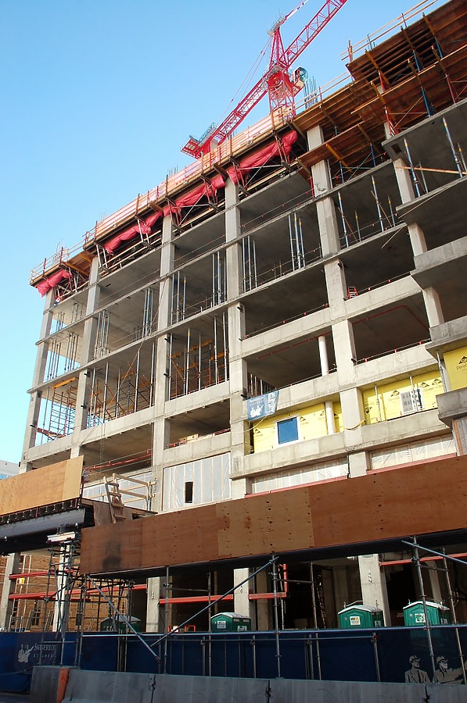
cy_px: 352
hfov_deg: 47.8
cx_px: 234
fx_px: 527
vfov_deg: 67.5
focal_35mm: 27
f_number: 9
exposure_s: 1/160
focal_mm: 18
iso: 400
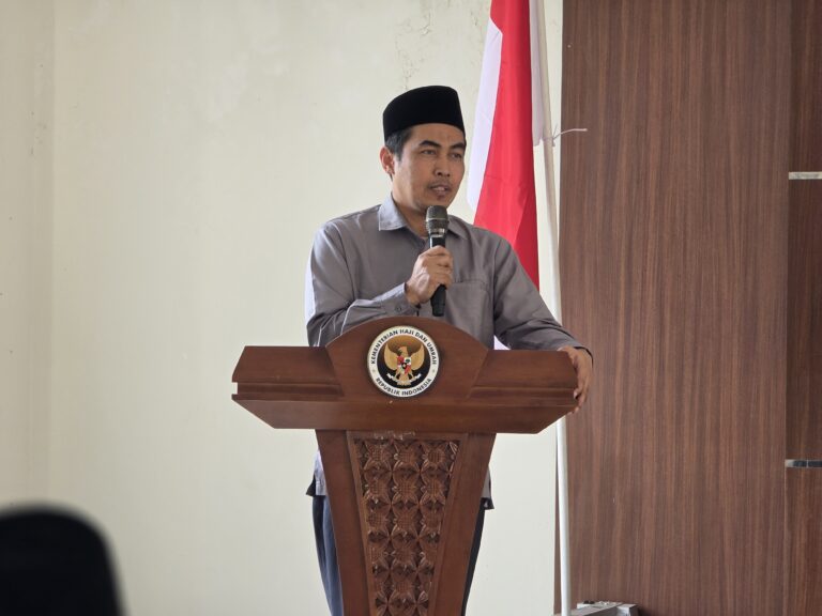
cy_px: 308
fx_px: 2731
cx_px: 411
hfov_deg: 17.1
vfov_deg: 12.9
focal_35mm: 115
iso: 320
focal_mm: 18.6
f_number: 3.4
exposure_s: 1/100
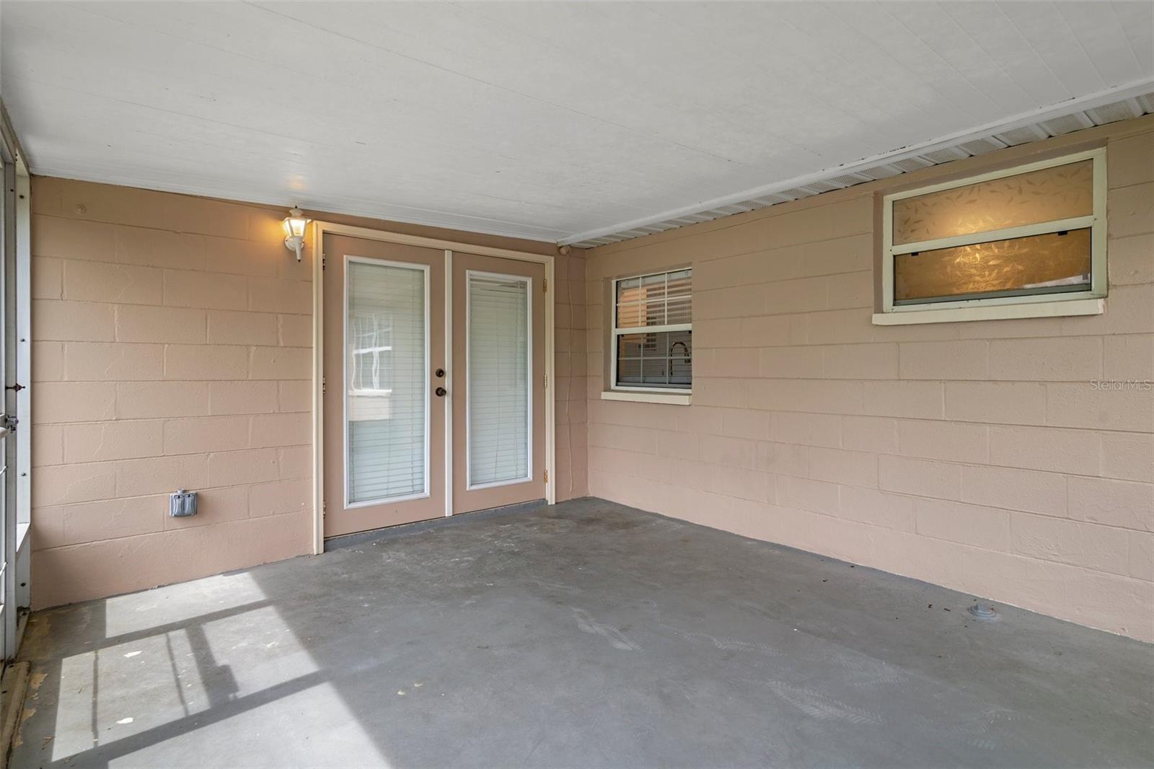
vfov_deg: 70.4
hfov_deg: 93.3
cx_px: 577
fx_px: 545
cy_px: 384
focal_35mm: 17
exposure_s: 1/60
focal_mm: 17
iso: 320
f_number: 8
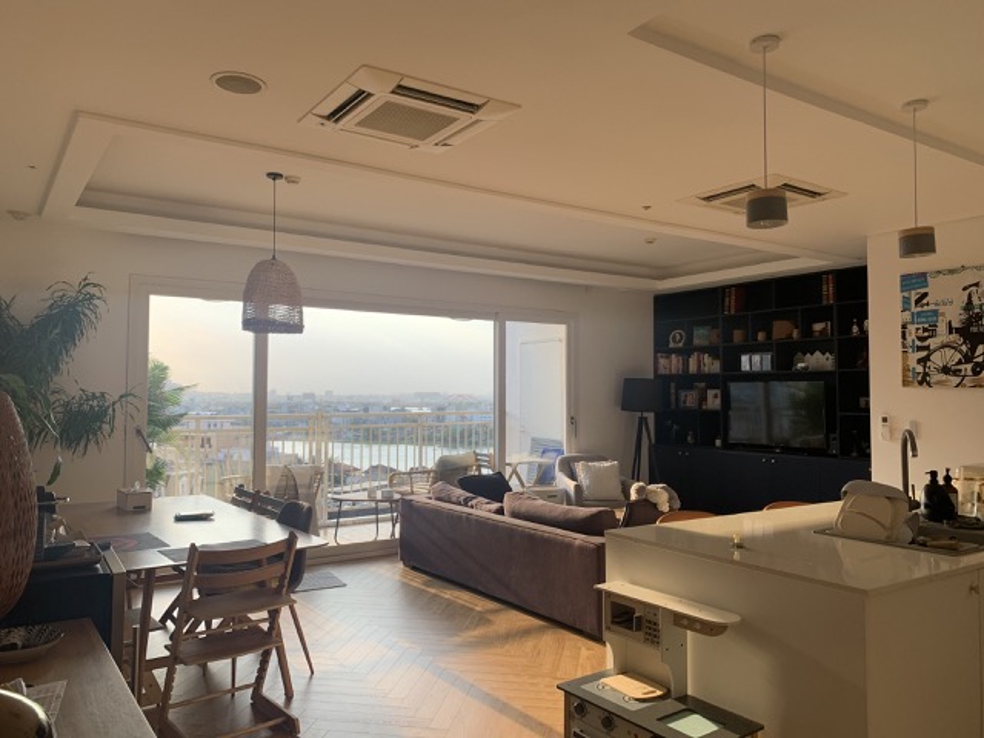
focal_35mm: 26
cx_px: 492
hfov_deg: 67.3
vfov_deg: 53.1
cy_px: 369
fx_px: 739
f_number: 1.8
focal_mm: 4.25
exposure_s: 1/253
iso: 25
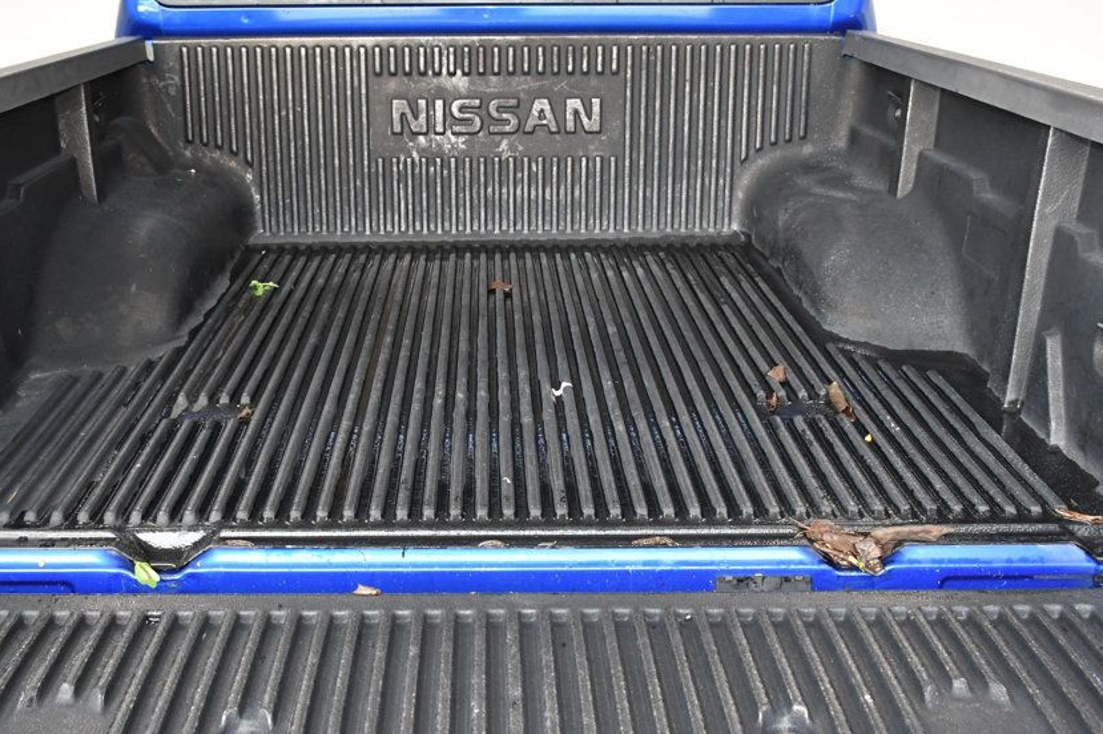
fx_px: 1286
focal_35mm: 42
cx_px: 504
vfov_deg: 31.9
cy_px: 352
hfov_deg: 46.4
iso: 2500
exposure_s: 1/250
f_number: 9
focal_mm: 23
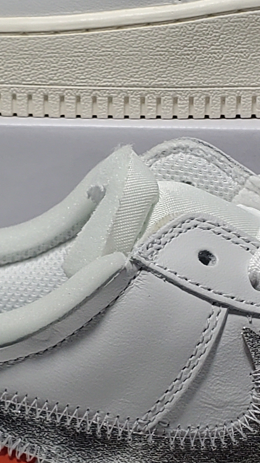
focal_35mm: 125
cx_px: 296
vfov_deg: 17.1
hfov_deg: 9.6
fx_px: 1532
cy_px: 284
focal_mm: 4.3
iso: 50
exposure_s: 1/322
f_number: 2.4
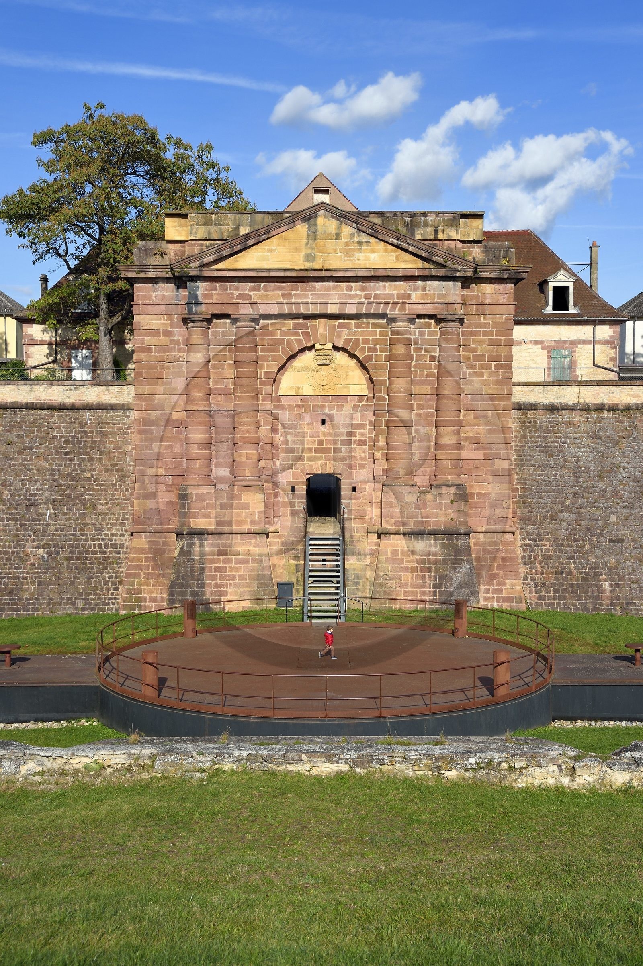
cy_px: 483
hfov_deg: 31.8
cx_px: 322
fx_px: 1127
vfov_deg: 46.4
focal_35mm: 42
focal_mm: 42
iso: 200
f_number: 10
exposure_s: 1/640
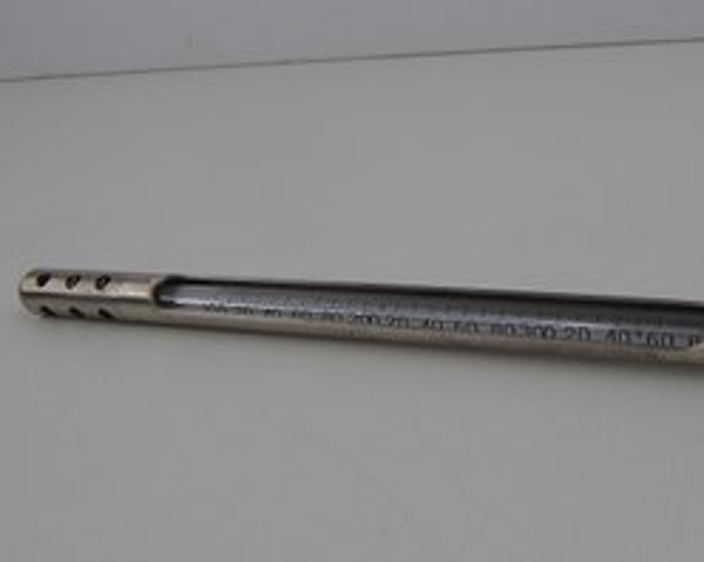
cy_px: 342
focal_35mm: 50
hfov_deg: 36.9
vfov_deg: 30.1
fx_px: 1041
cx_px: 475
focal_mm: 6.64
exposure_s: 1/160
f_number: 4.7
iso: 100
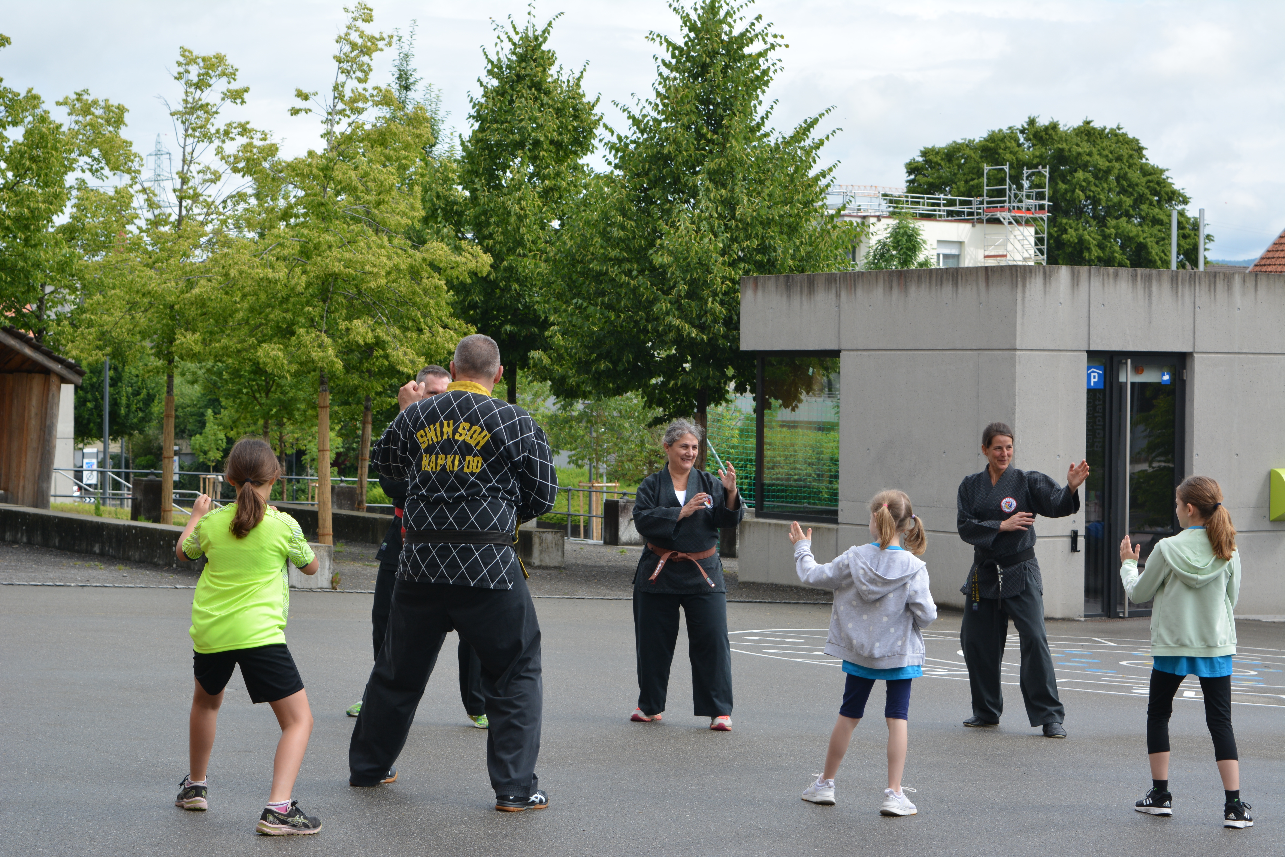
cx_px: 642
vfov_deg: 16.6
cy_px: 428
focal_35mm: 82
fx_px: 2945
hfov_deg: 24.6
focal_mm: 55
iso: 140
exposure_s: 1/250
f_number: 8
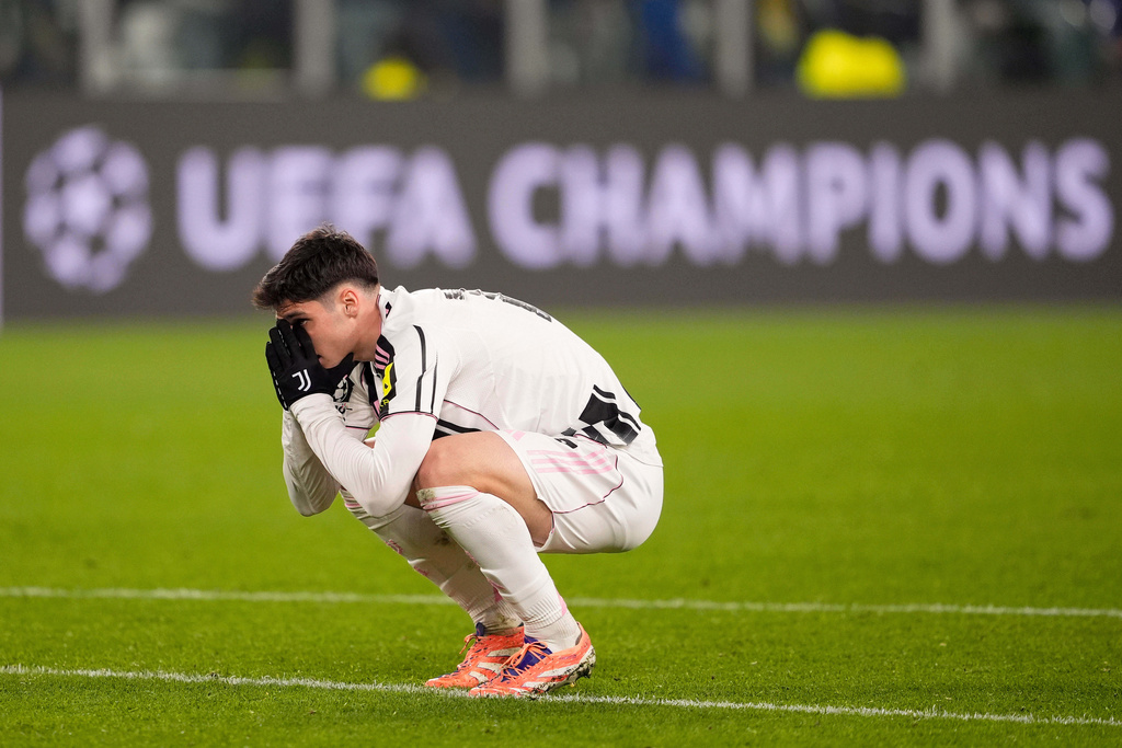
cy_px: 374
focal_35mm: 400
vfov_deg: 3.4
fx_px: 12468
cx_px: 561
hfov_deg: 5.2
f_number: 2.8
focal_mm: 400
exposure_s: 1/1600
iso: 2000
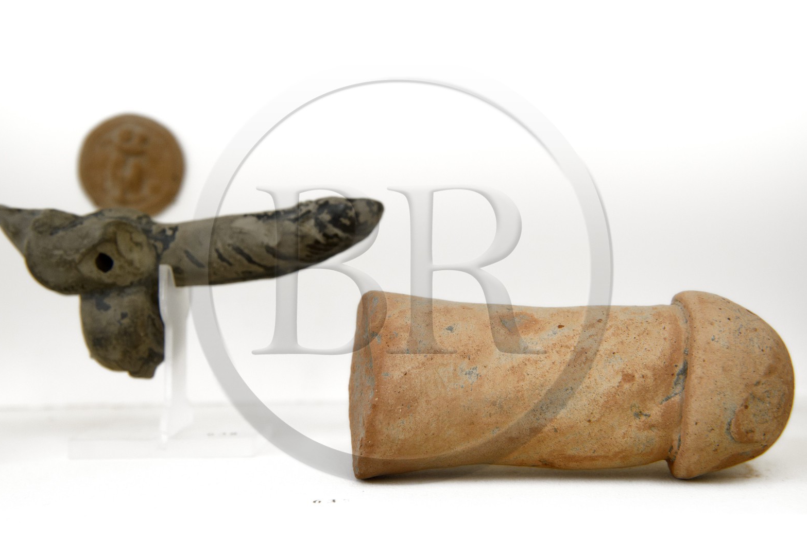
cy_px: 270
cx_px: 398
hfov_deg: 40.3
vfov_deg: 27.5
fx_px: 1098
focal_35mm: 49
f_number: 7.1
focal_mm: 48
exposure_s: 1/50
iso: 800
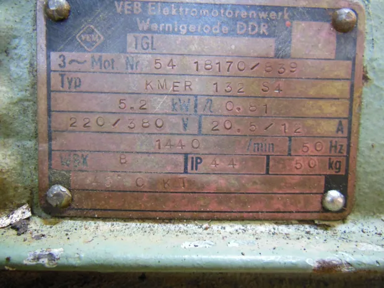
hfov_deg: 69.4
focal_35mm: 25
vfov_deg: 54.9
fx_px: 277
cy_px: 144
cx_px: 192
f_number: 3.5
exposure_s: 1/4
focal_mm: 4.5
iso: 800
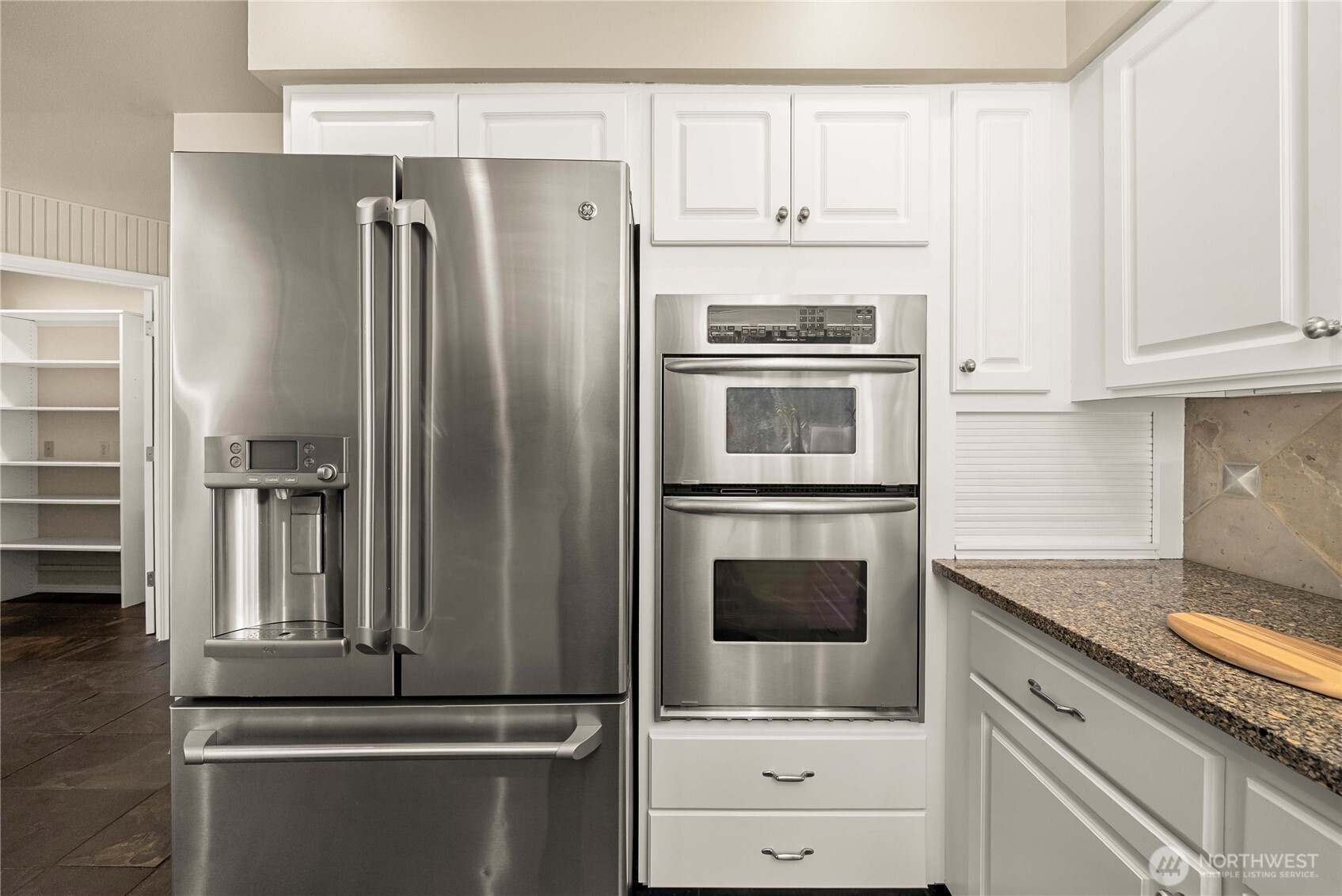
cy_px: 448
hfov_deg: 108.3
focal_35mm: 13
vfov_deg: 85.5
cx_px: 671
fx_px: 485
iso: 400
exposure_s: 1/30
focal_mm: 13
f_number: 7.1
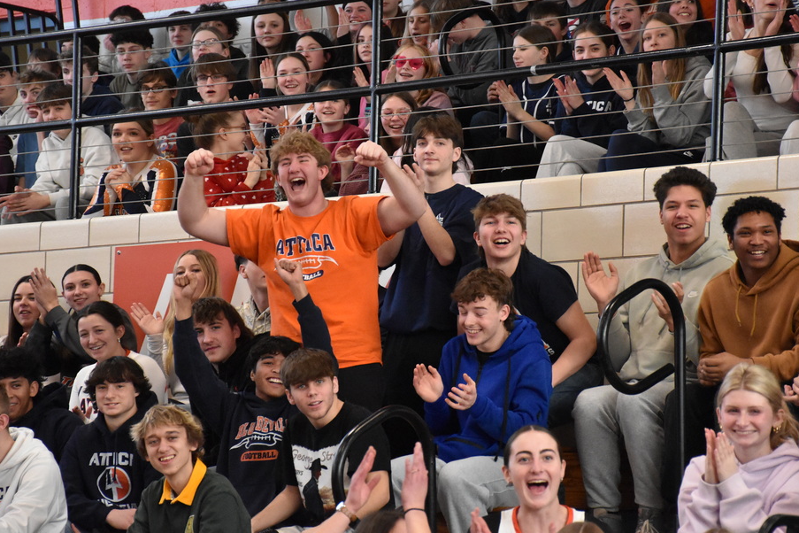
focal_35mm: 162
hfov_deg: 12.7
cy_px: 255
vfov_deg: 8.5
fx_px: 3586
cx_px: 422
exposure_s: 1/500
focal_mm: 95
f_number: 5.3
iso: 6400
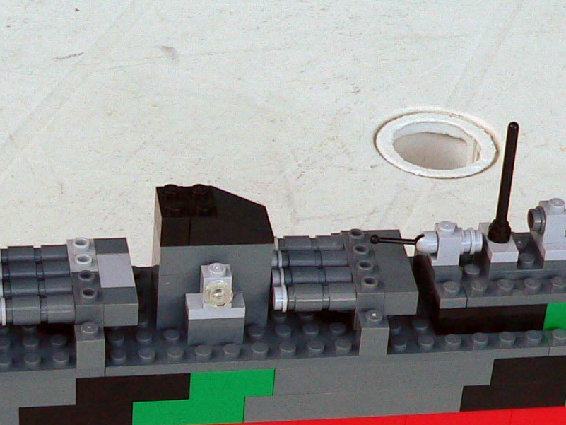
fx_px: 1881
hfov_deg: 17.0
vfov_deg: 12.9
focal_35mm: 115
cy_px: 309
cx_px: 100
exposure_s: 1/80
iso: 80
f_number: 2.8
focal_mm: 6
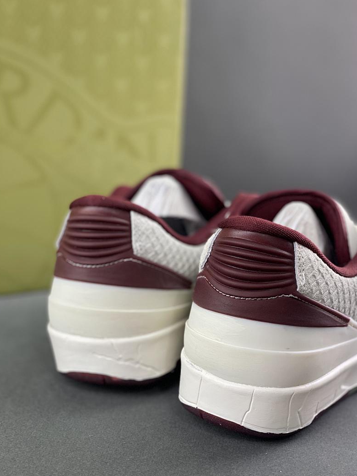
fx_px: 743
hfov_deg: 27.0
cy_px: 231
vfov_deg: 35.5
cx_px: 179
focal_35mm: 54
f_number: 2
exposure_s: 1/122
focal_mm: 6
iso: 50
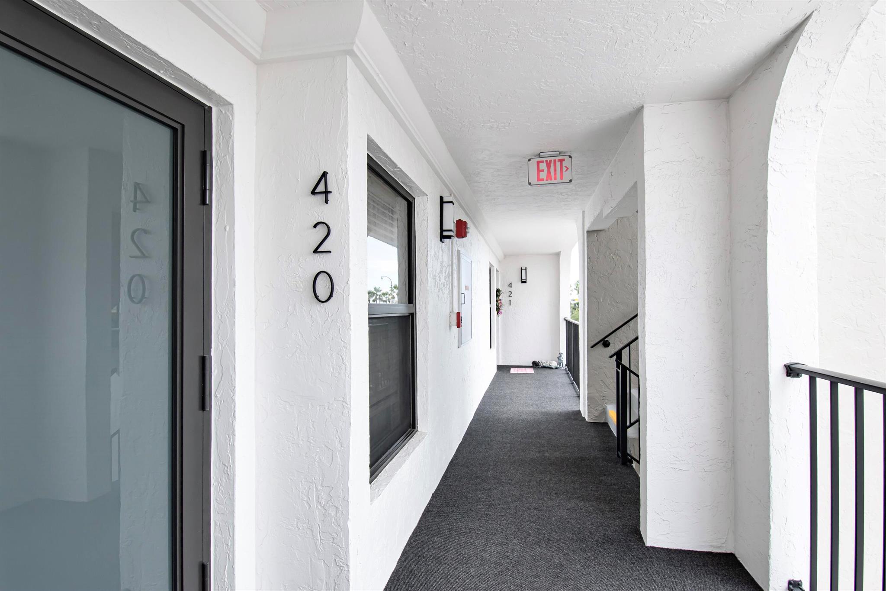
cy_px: 296
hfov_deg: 85.4
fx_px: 480
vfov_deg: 63.2
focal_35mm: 20
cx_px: 443
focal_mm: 13
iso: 400
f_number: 10
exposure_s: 1/200
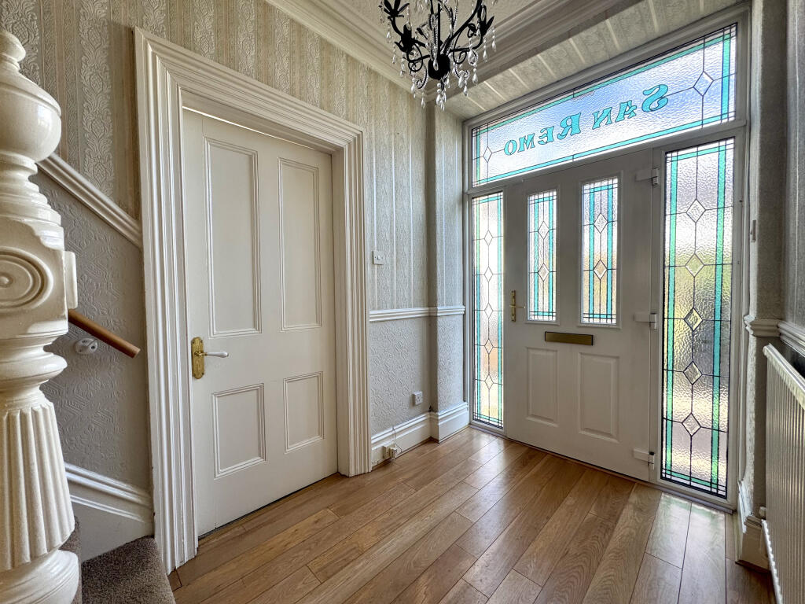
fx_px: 326
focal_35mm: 14
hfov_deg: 102.1
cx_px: 402
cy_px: 302
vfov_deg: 85.7
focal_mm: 2.22
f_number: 2.2
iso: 40
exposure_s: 1/132
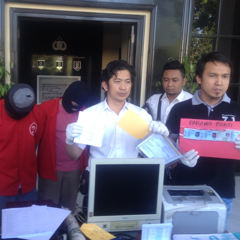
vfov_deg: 40.0
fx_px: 329
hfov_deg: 39.7
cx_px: 85
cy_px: 119
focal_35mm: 42
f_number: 2.4
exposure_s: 1/60
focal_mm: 4.28
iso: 50
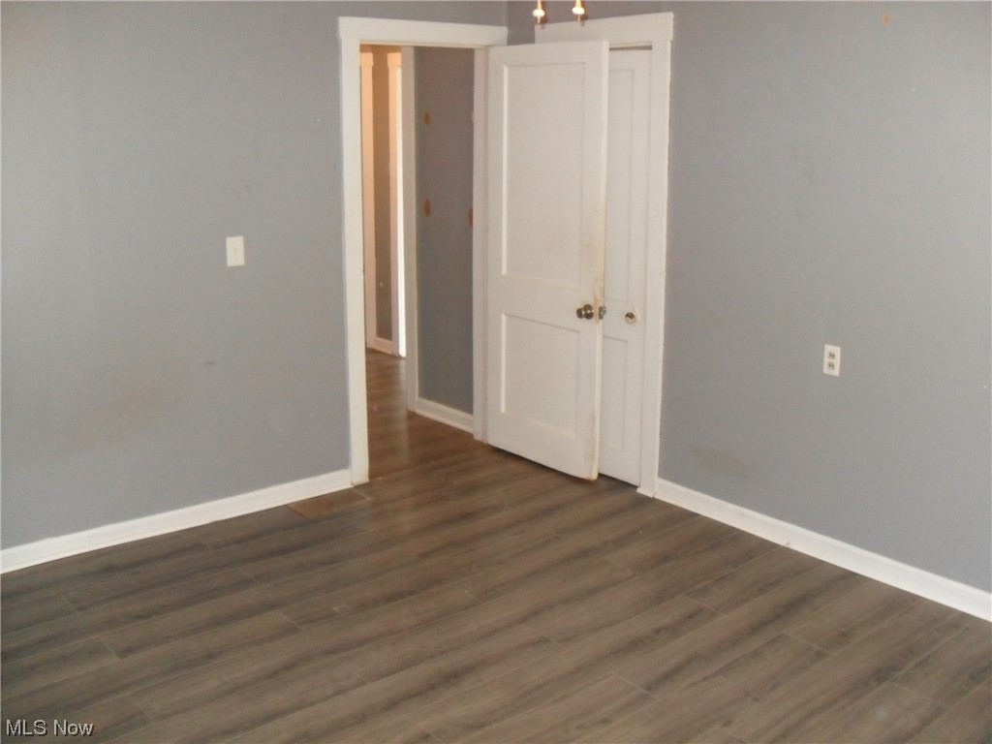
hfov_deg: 52.6
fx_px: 1003
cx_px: 496
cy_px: 372
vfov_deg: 40.7
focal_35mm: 35
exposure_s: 1/45
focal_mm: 6.3
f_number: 3
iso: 320
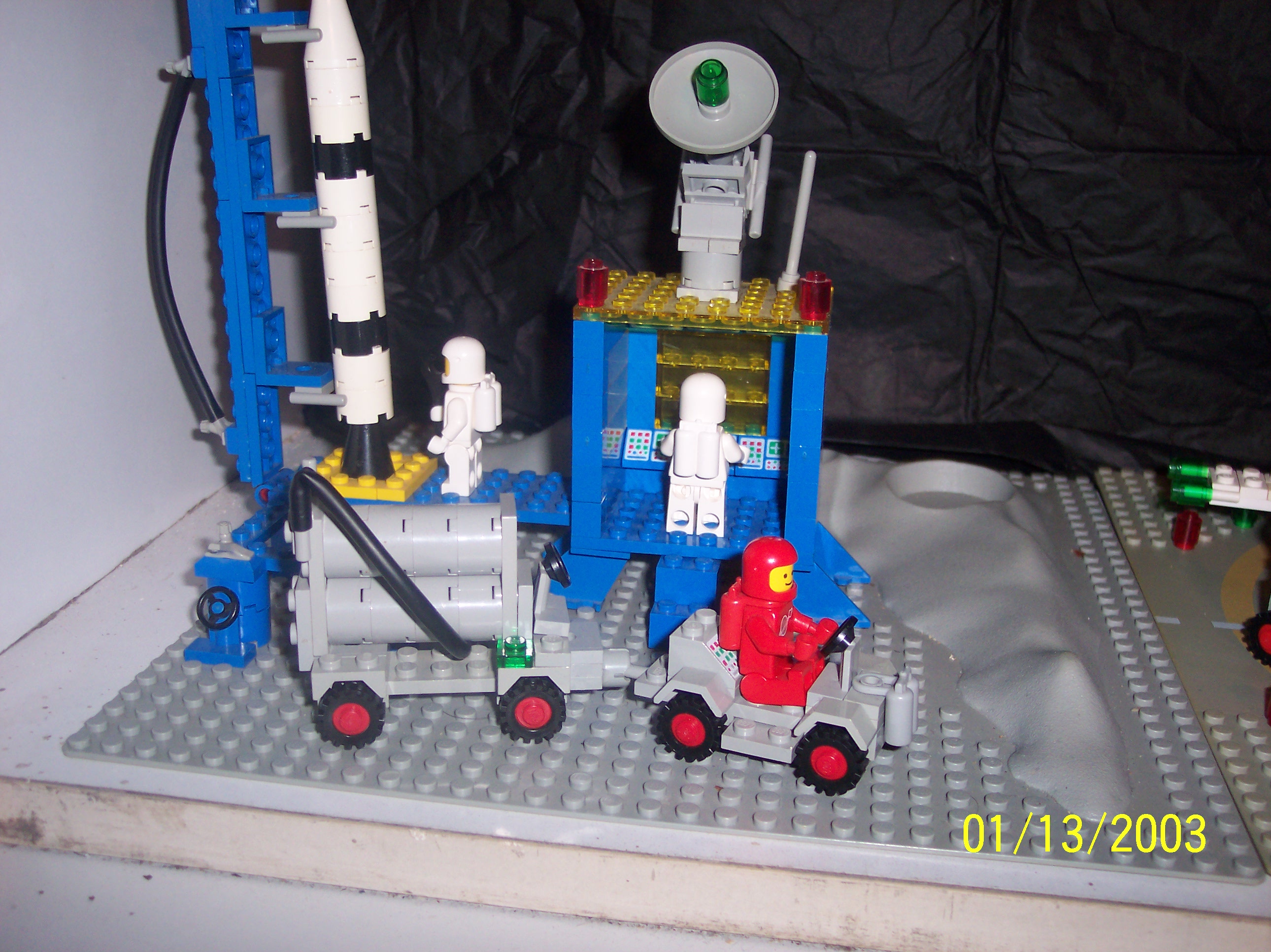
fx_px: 1394
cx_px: 636
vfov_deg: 37.7
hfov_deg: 49.0
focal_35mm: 38
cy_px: 476
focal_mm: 8
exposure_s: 1/30
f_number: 2.8
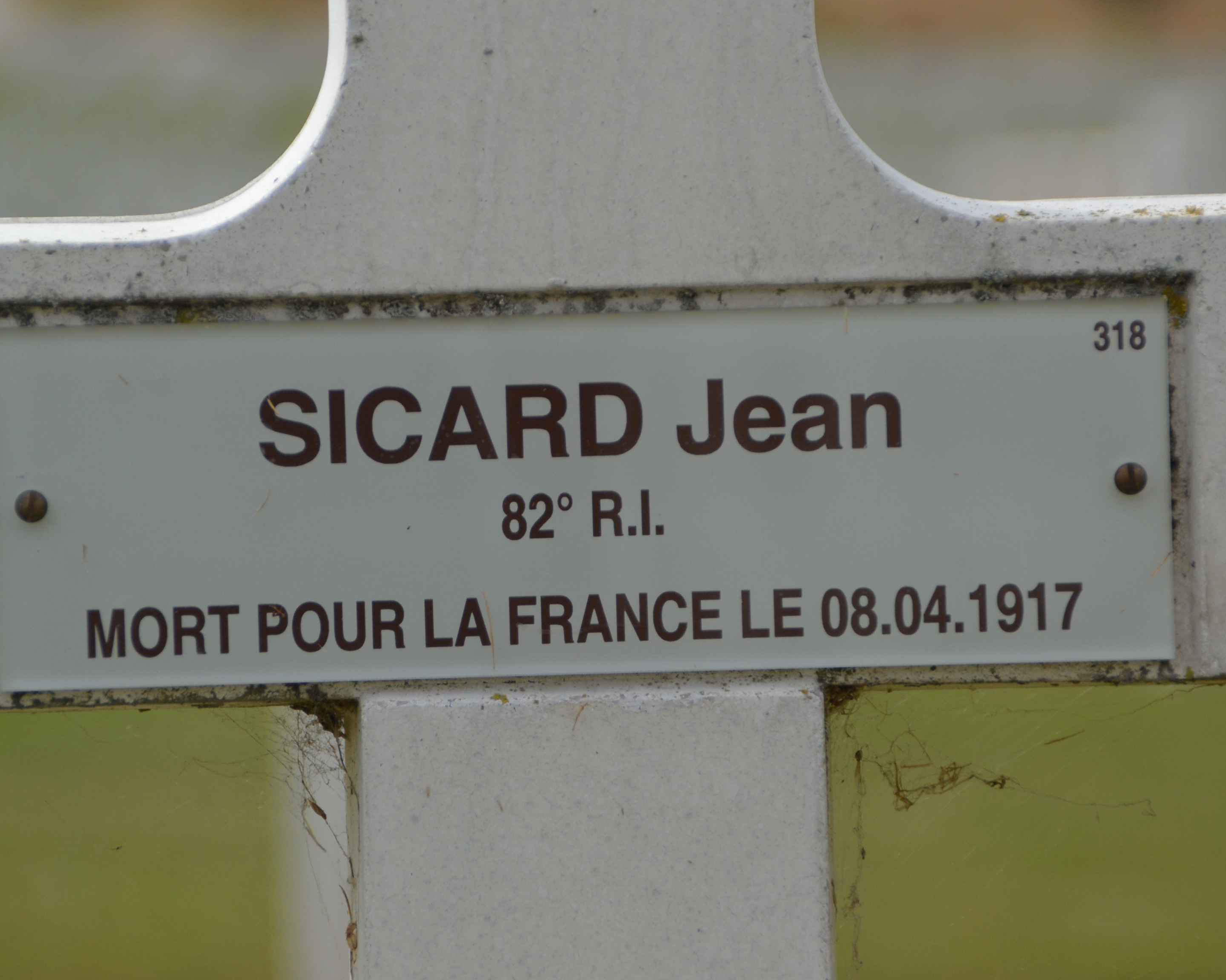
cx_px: 566
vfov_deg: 6.1
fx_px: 9216
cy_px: 489
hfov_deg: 7.6
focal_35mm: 254
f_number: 6.3
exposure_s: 1/1250
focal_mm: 150
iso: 400
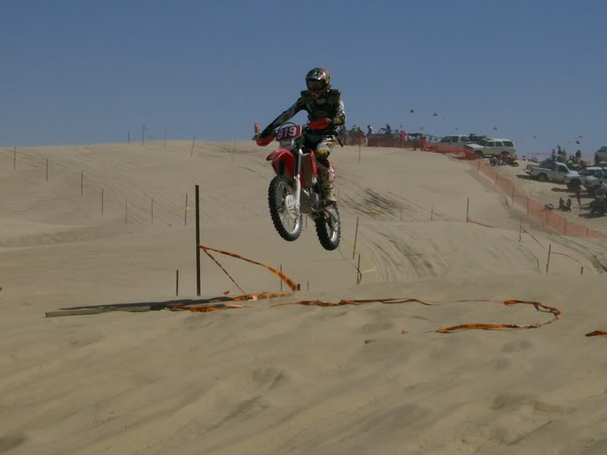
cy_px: 188
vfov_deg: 14.8
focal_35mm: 100
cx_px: 269
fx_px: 1753
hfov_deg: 19.6
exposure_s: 1/1852
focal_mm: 14.1
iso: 100
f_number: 6.9
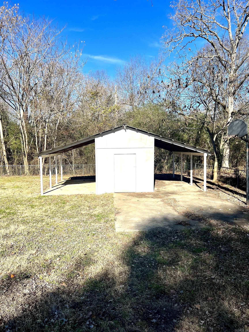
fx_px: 249
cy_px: 166
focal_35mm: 26
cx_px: 124
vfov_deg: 67.3
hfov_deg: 53.1
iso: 50
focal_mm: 5.7
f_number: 1.5
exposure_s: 1/3831
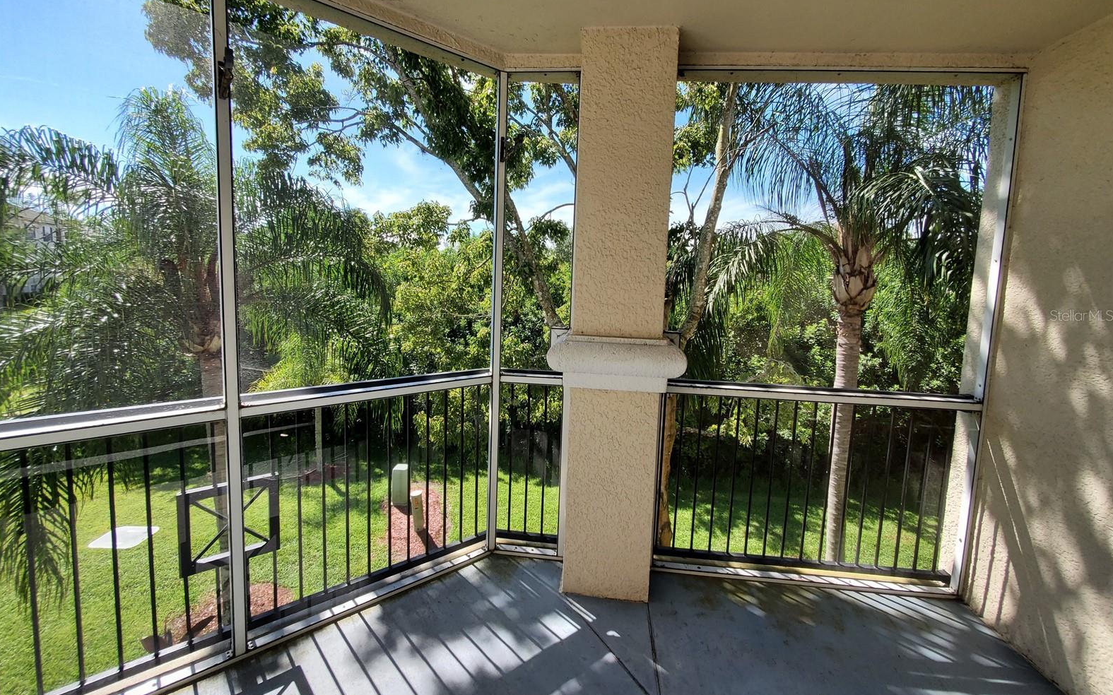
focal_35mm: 14
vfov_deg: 78.4
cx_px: 551
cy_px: 315
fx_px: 425
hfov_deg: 105.3
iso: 50
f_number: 2.2
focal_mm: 1.8
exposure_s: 1/429
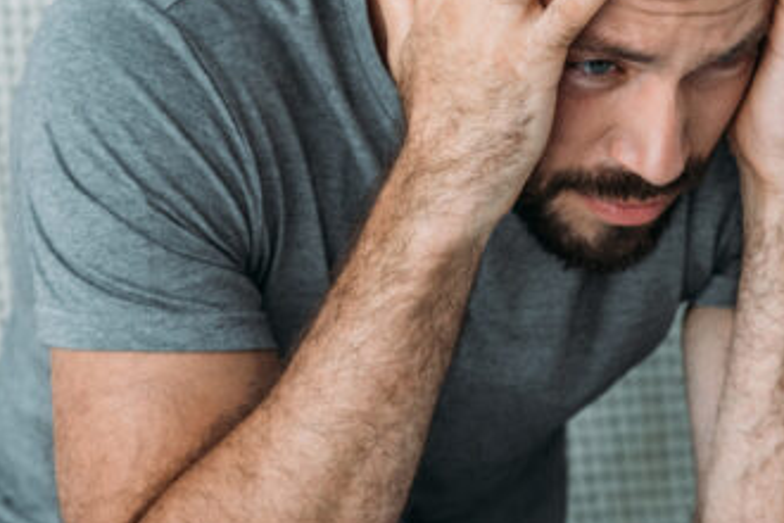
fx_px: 6184
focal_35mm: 284
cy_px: 196
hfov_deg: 7.2
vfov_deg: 4.8
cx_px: 622
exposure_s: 1/200
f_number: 5
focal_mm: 122
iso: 640
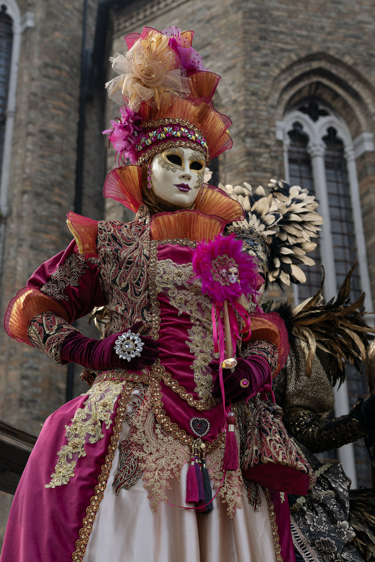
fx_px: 875
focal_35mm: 56
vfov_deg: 35.6
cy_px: 281
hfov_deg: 24.2
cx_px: 188
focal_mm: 56
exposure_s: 1/200
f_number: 5
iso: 80
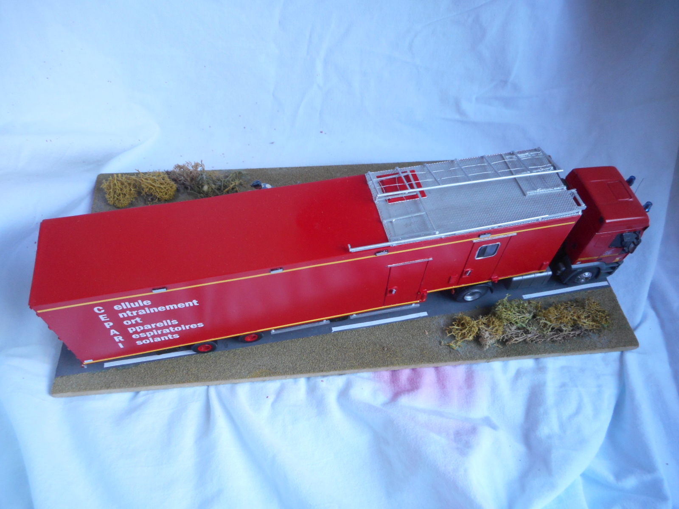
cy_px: 254
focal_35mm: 25
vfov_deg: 54.9
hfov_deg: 69.4
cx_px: 340
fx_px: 490
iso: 200
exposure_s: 1/30
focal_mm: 4.5
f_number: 3.7
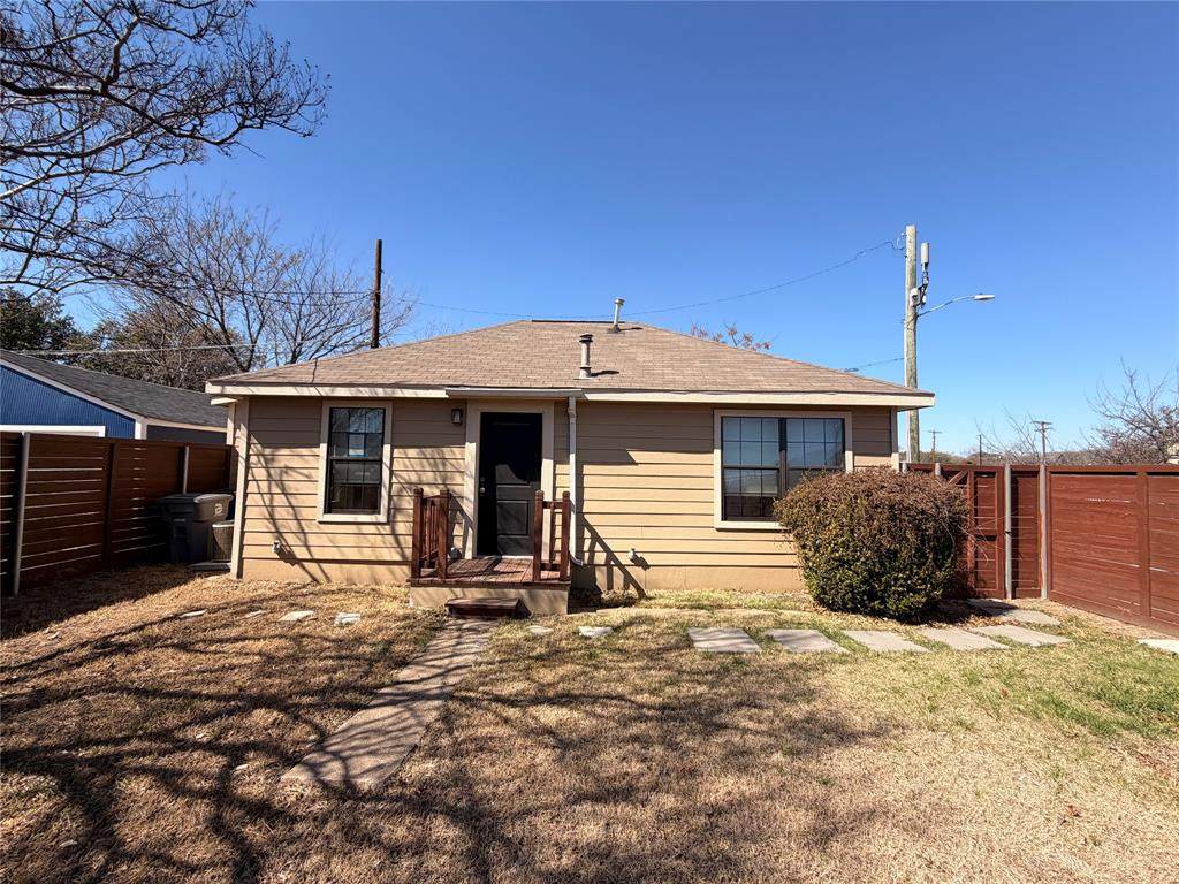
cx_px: 590
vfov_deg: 85.7
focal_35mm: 14
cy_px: 442
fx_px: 477
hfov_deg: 102.1
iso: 25
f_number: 2.2
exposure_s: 1/770
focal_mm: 2.22
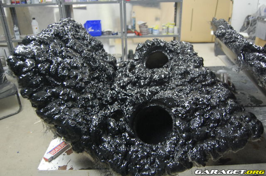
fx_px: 221
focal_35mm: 30
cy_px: 88
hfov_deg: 62.0
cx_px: 133
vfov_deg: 43.4
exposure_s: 1/8
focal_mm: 20
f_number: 3.8
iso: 1250
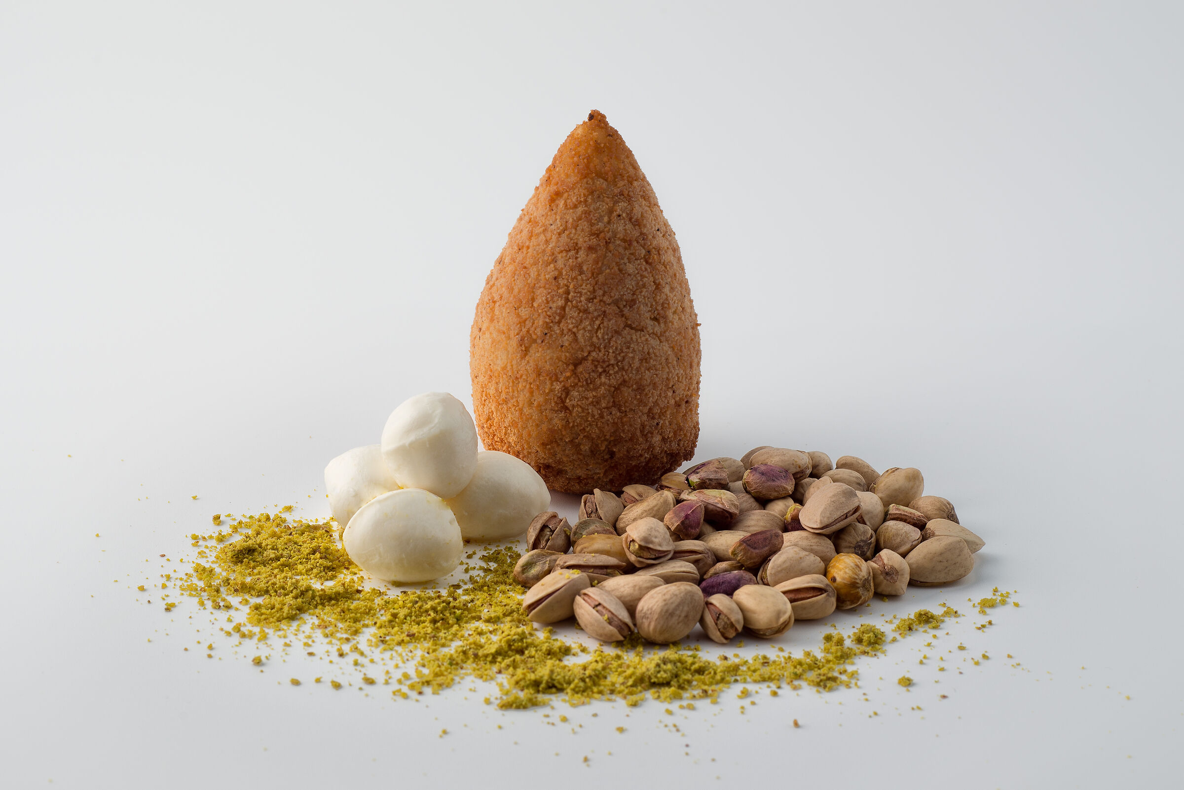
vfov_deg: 27.0
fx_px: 1645
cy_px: 395
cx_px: 592
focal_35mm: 50
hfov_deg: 39.6
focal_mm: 50
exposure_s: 1/160
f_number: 10
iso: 100
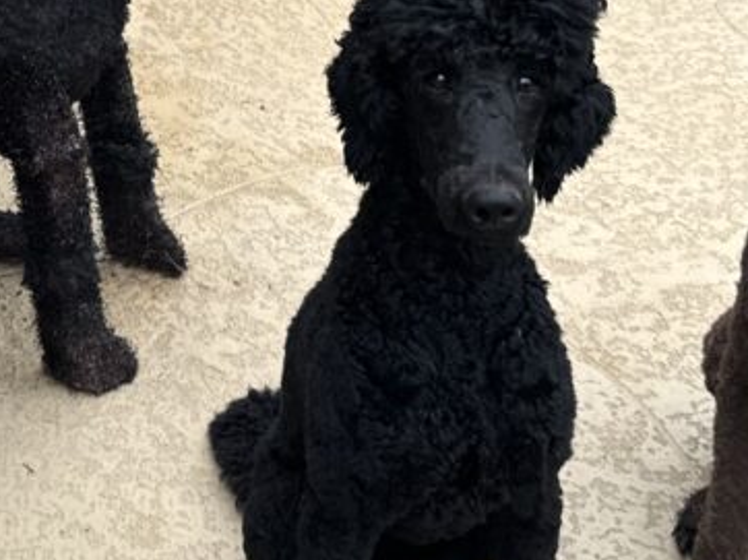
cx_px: 267
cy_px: 75
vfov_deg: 19.8
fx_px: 1576
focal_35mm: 73
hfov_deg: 26.6
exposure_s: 1/121
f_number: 1.78
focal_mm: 6.76
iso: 200
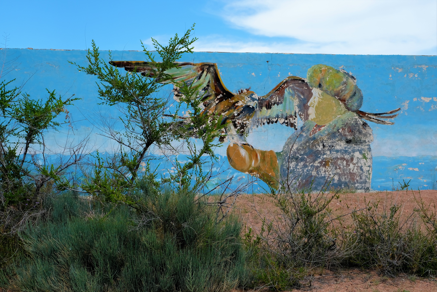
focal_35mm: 40
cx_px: 218
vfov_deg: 33.4
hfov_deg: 48.5
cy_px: 146
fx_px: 485
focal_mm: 26.5
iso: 400
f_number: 8
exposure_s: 1/480
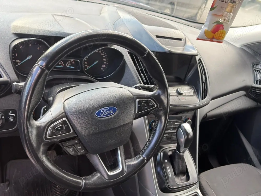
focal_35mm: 35
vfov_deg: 40.7
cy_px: 98
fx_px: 264
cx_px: 130
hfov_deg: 52.6
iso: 100
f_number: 1.78
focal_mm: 6.76
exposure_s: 1/198
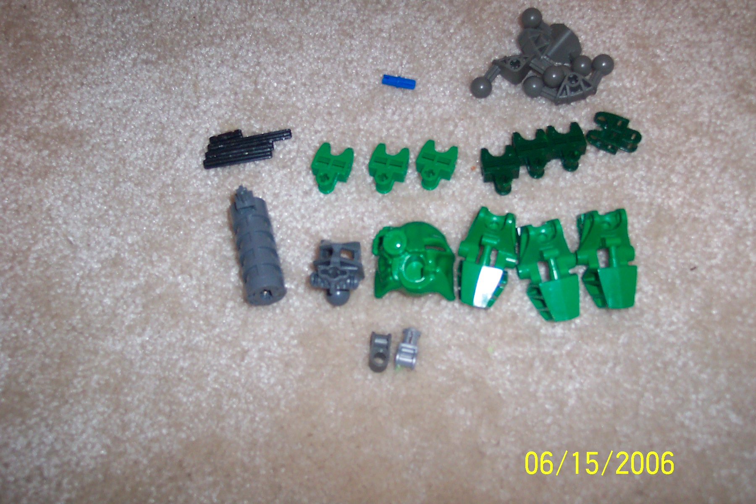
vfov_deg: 35.1
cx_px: 378
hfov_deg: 50.7
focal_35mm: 38
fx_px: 798
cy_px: 252
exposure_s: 1/30
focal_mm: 8
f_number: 2.8
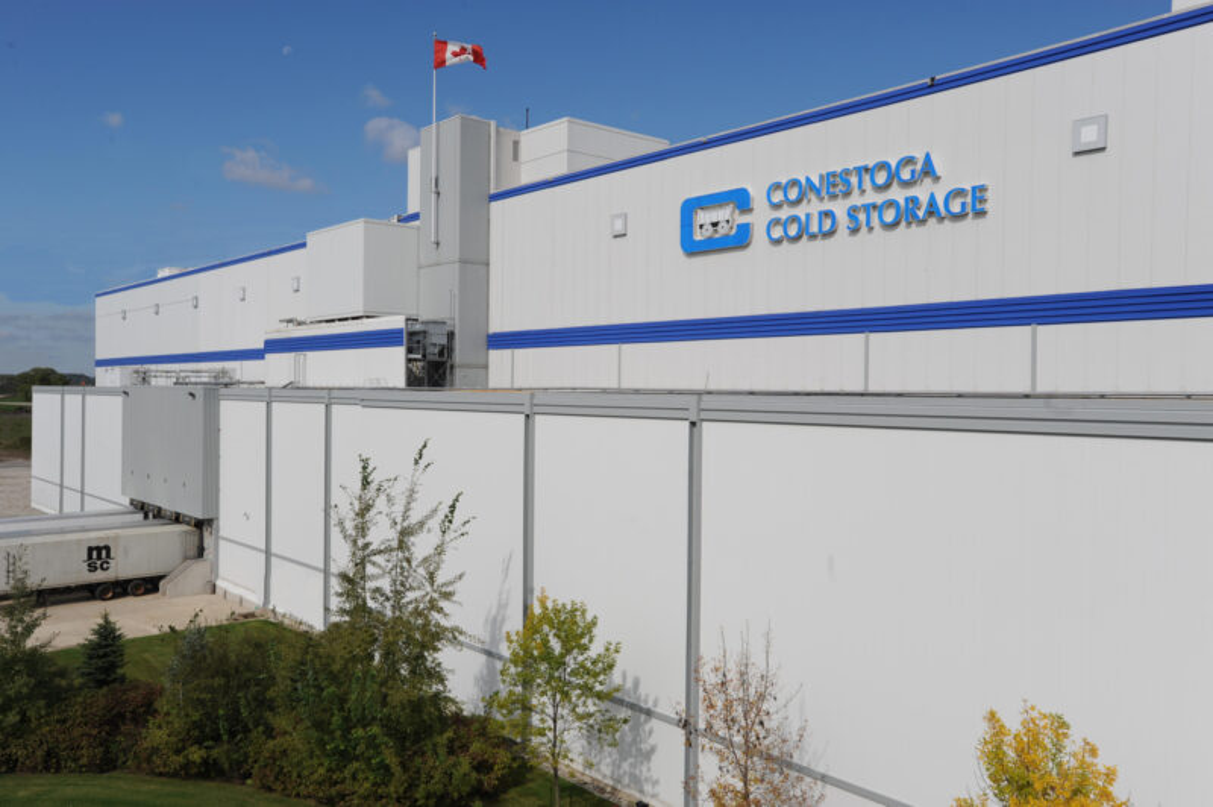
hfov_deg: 62.0
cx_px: 606
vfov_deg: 43.5
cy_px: 404
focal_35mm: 30
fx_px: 1010
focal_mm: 30
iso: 200
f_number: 13
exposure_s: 1/500
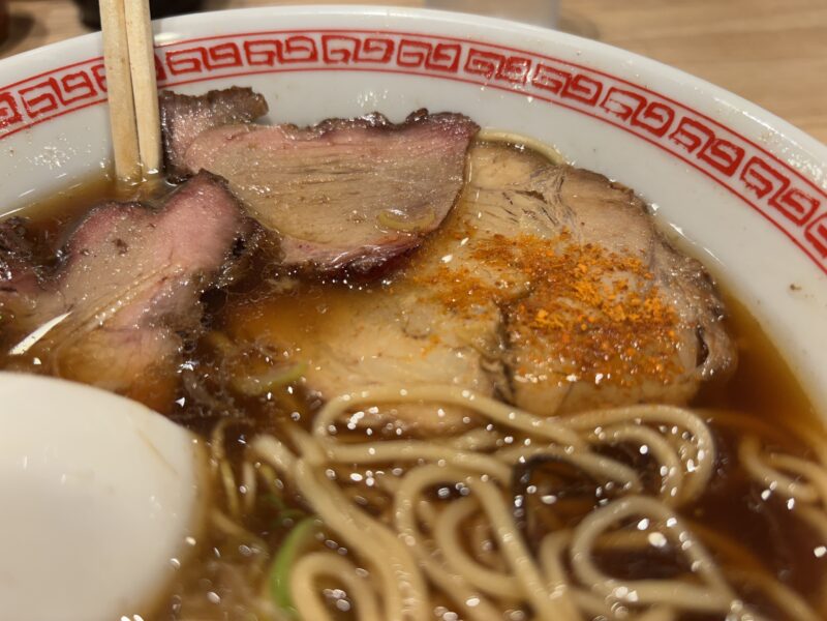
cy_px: 310
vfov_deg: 53.1
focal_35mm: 26
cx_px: 414
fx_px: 621
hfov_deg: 67.3
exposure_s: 1/100
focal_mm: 5.96
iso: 80
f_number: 1.6
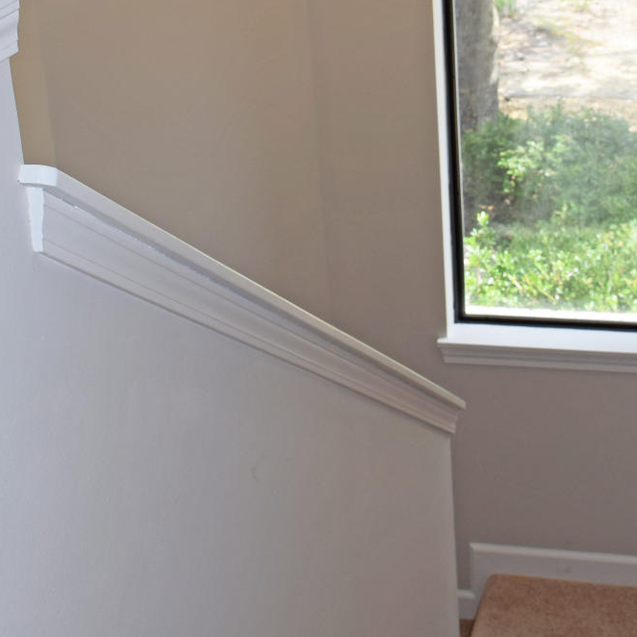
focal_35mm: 77
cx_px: 389
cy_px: 172
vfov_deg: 22.3
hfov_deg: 22.4
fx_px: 1603
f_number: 5.6
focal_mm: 20
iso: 180
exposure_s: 1/125
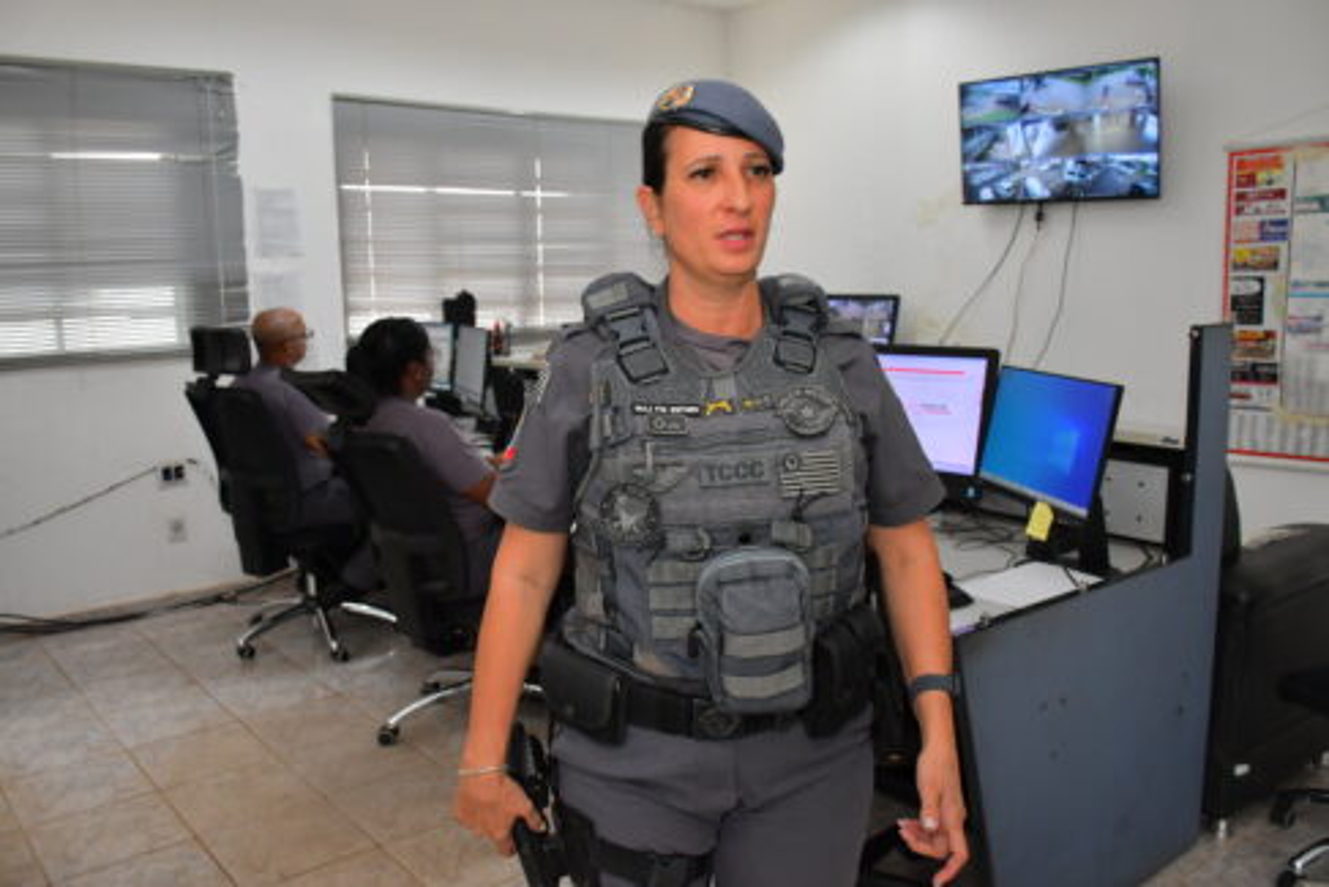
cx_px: 664
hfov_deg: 61.9
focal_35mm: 30
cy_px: 444
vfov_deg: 43.6
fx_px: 1108
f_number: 4.5
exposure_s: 1/200
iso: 1600
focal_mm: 20
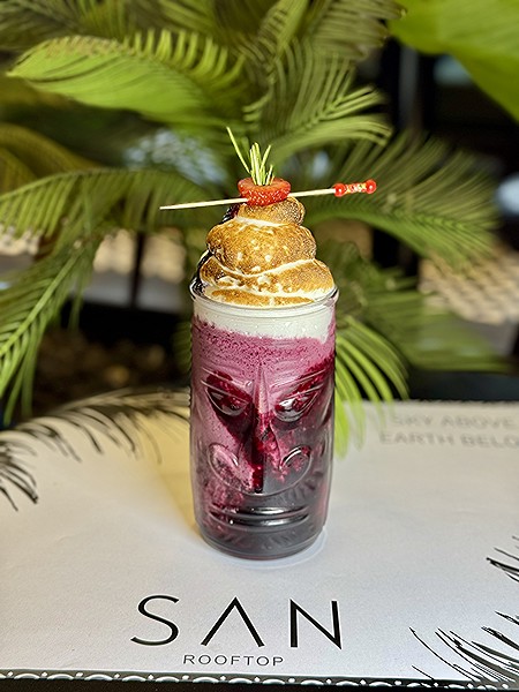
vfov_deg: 39.7
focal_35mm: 48
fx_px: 960
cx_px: 260
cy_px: 346
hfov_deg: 30.3
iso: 80
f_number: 1.78
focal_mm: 6.76
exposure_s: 1/50
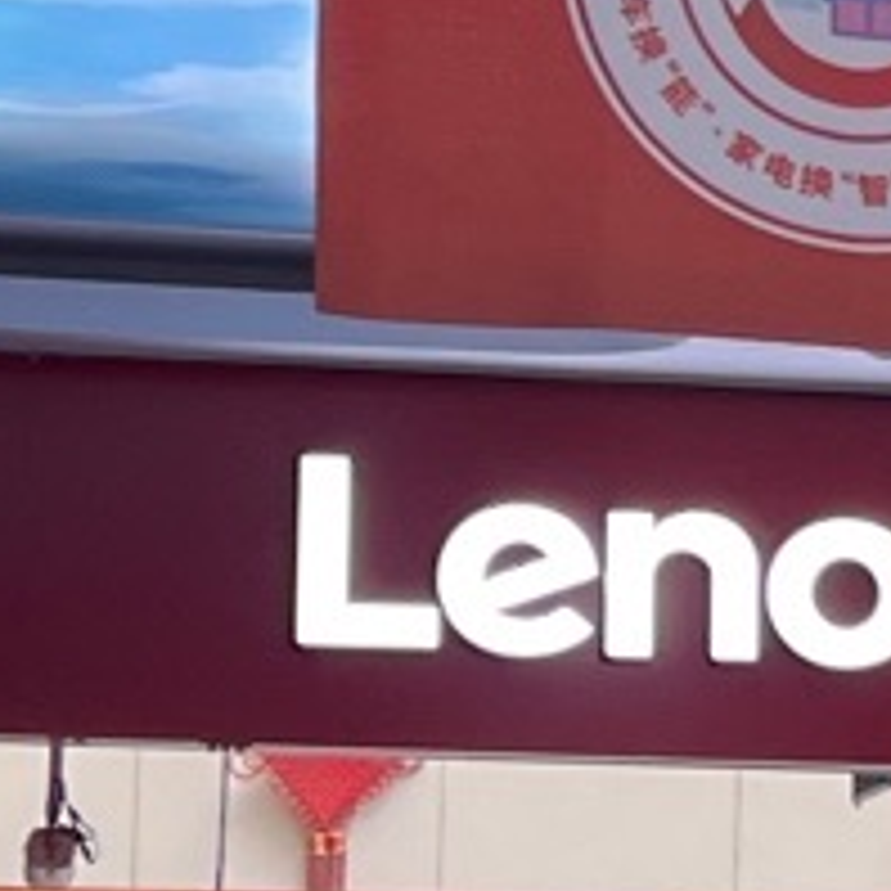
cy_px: 652
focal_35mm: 232
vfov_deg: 7.5
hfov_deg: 7.1
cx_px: 2205
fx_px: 6756
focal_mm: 5.7
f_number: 1.5
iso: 40
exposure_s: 1/121
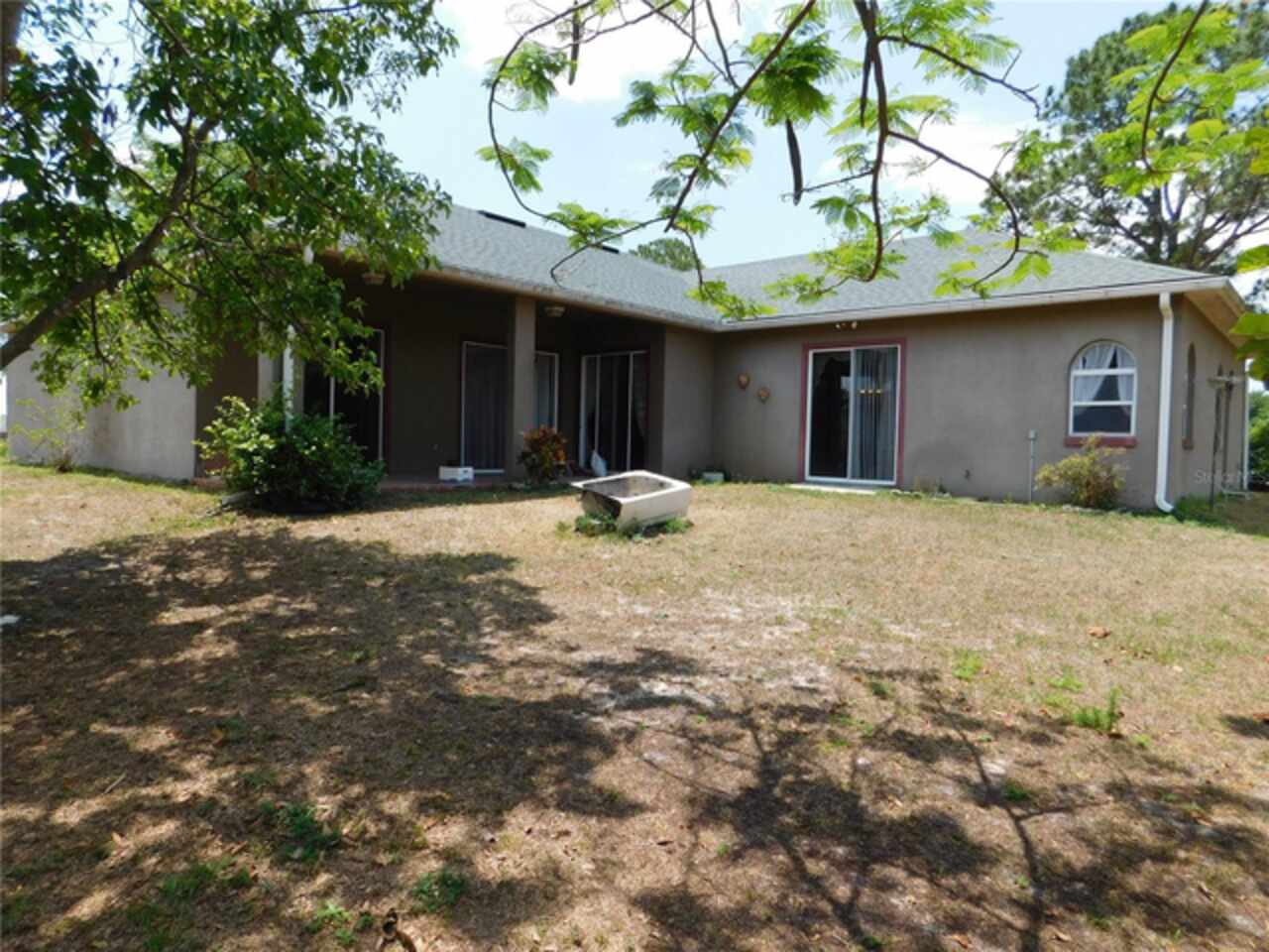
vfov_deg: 58.9
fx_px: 843
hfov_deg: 73.9
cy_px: 476
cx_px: 634
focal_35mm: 23
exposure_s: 1/1000
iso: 125
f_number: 3
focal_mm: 4
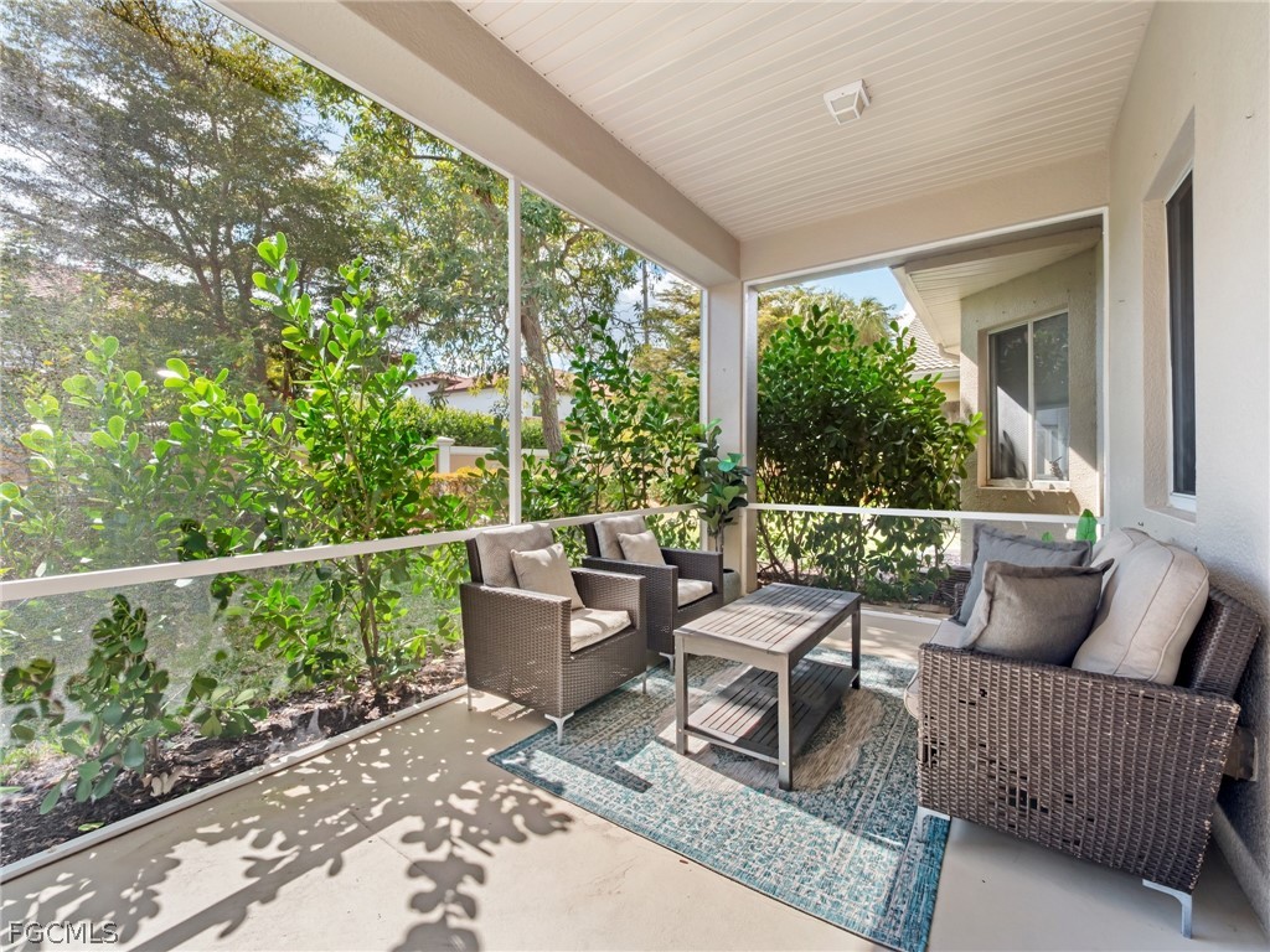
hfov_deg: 102.1
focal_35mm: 14
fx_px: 514
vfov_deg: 85.7
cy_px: 476
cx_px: 635
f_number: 7.1
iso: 200
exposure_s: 1/25
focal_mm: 7
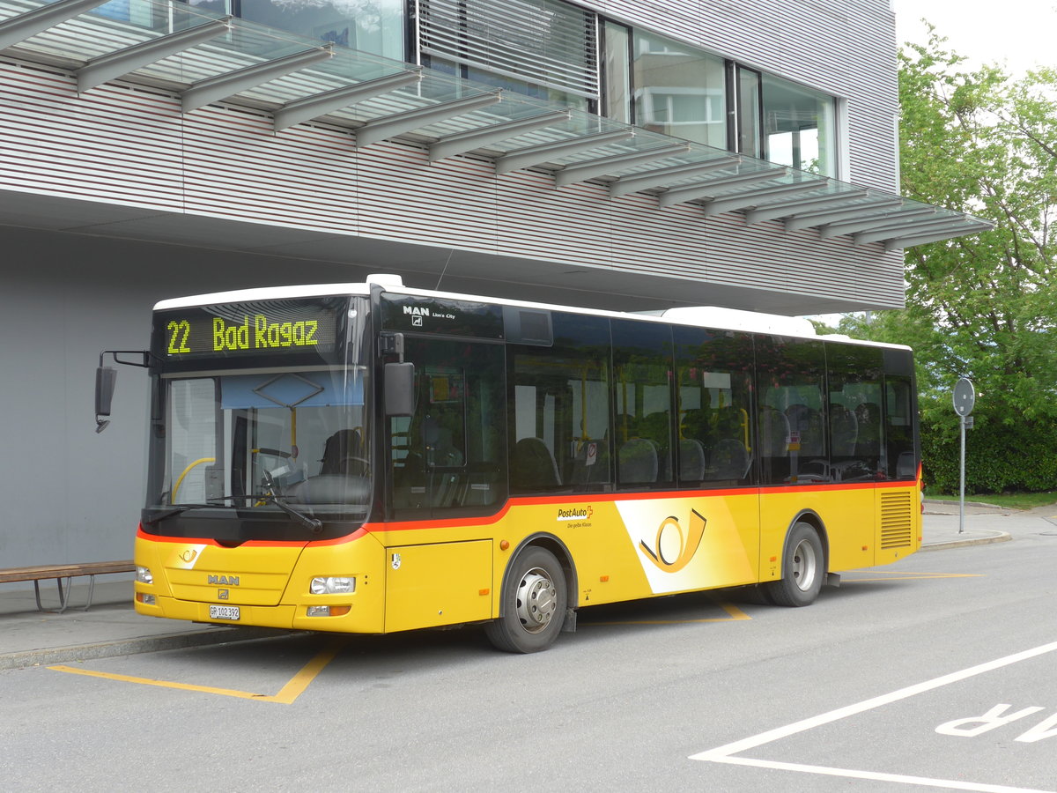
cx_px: 528
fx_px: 1679
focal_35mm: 55
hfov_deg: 34.9
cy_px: 396
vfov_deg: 26.6
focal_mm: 11.3
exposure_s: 1/160
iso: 80
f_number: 3.4
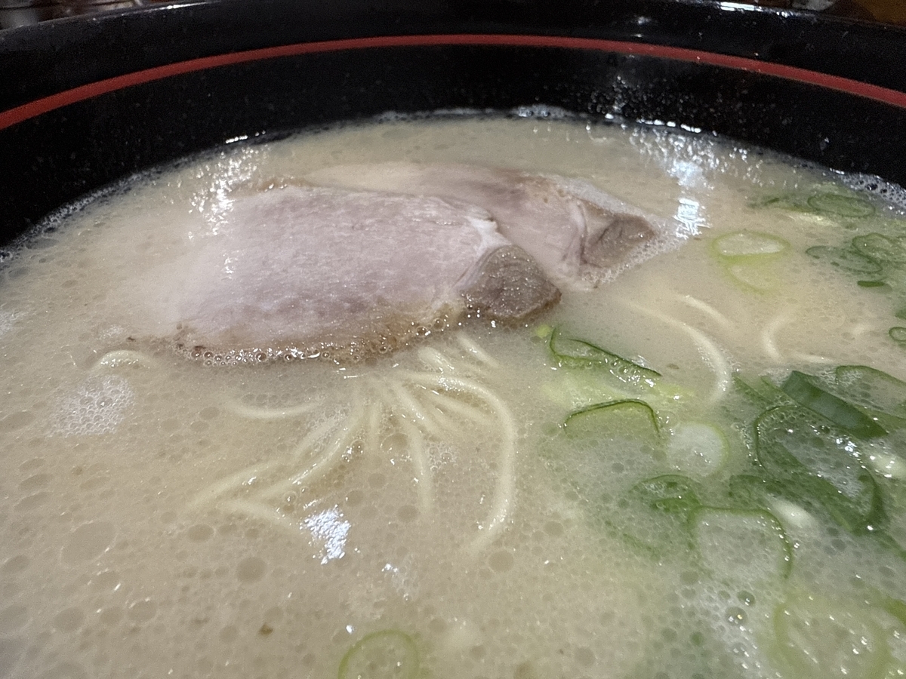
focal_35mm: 25
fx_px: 654
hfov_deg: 69.4
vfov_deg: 54.9
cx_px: 453
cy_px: 340
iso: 320
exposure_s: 1/60
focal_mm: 2.22
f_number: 2.2
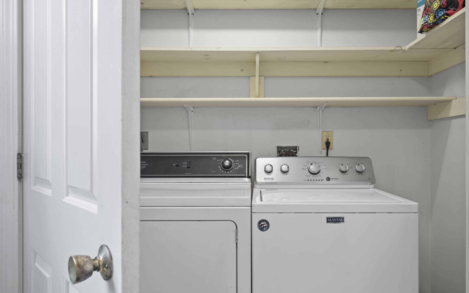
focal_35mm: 26
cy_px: 148
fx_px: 327
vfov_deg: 48.4
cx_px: 249
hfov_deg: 71.3
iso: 250
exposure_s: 2.5
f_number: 7.1
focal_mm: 23.5
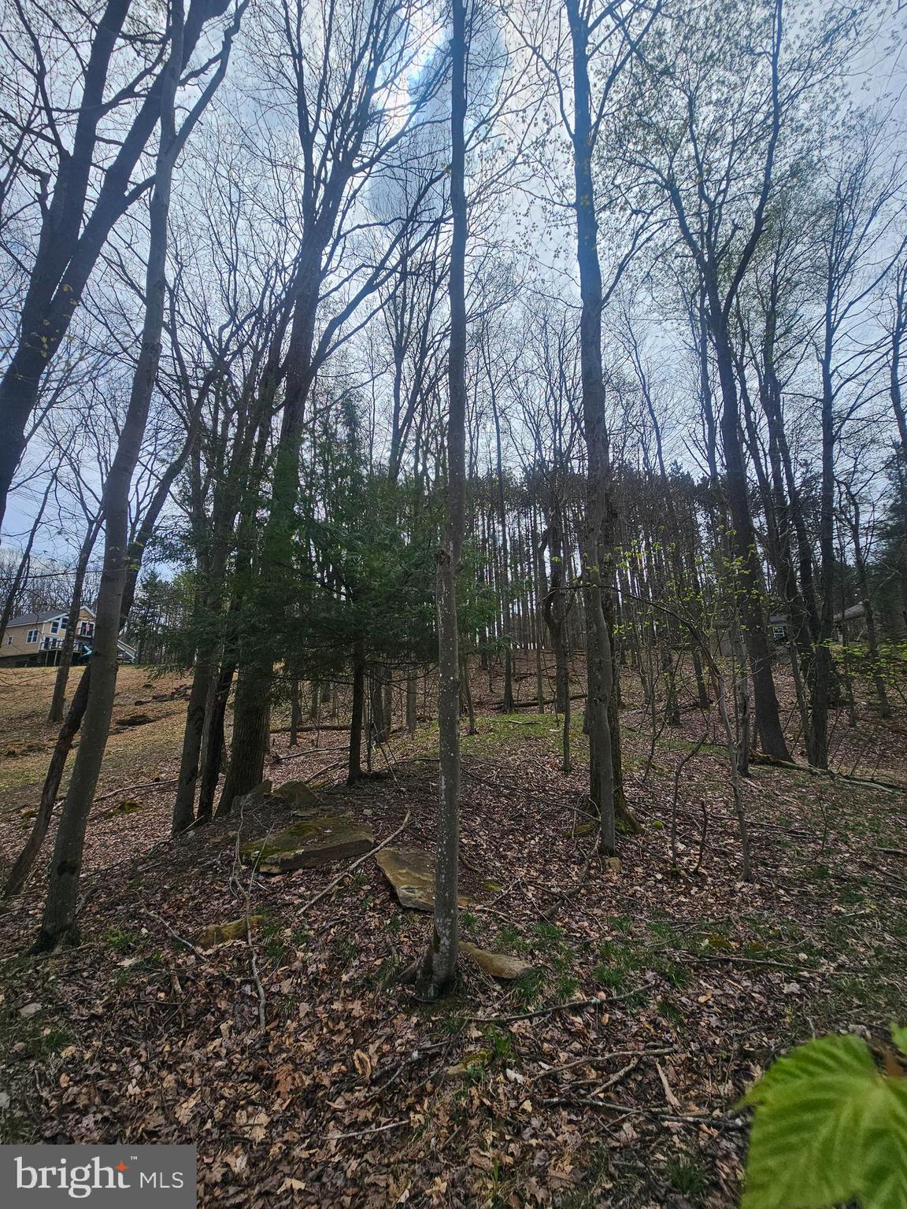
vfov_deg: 106.2
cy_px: 604
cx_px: 454
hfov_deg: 89.9
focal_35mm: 13
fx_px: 454
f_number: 2.2
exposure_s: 1/2551
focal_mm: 2.2
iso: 50
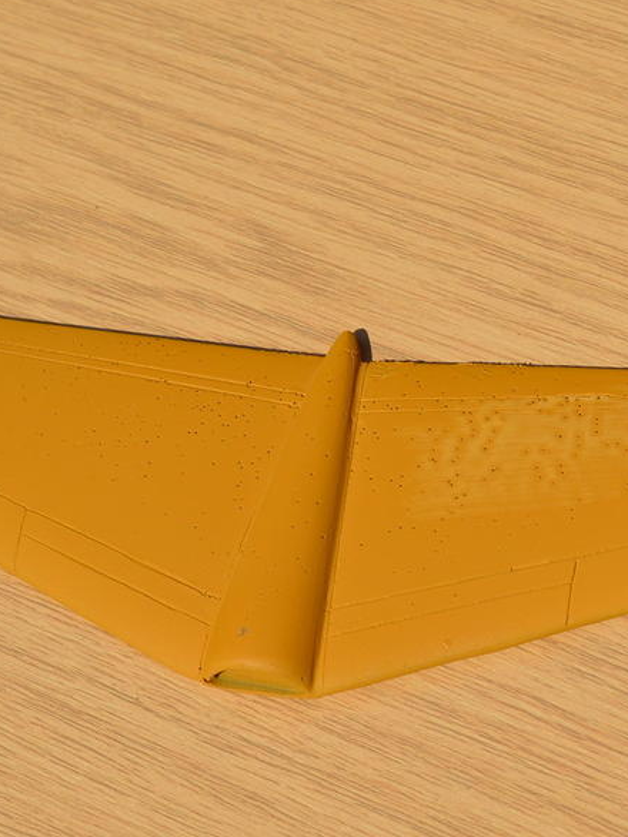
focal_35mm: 118
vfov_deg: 16.7
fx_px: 2855
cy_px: 495
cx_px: 370
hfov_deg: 12.5
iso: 100
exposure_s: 1/320
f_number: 9
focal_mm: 40
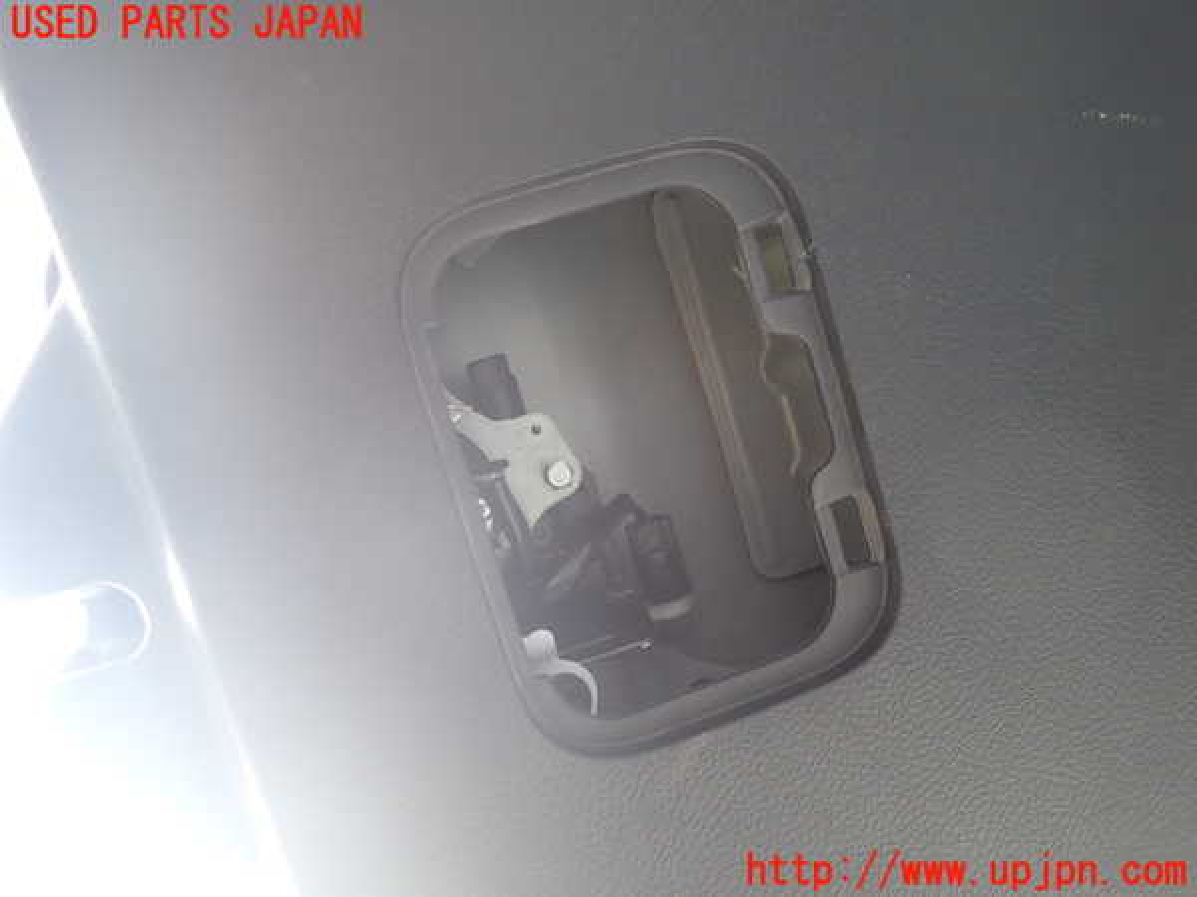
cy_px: 448
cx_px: 598
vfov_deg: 54.9
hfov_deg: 69.4
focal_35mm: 25
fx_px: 864
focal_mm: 4.5
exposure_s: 1/60
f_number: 2
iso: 160
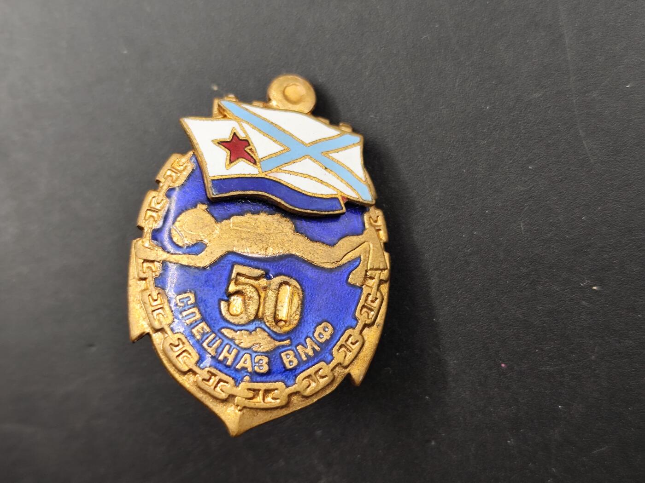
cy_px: 242
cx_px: 322
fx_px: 988
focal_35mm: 53
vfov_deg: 27.5
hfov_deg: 36.2
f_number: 1.65
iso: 100
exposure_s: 1/100
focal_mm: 6.14
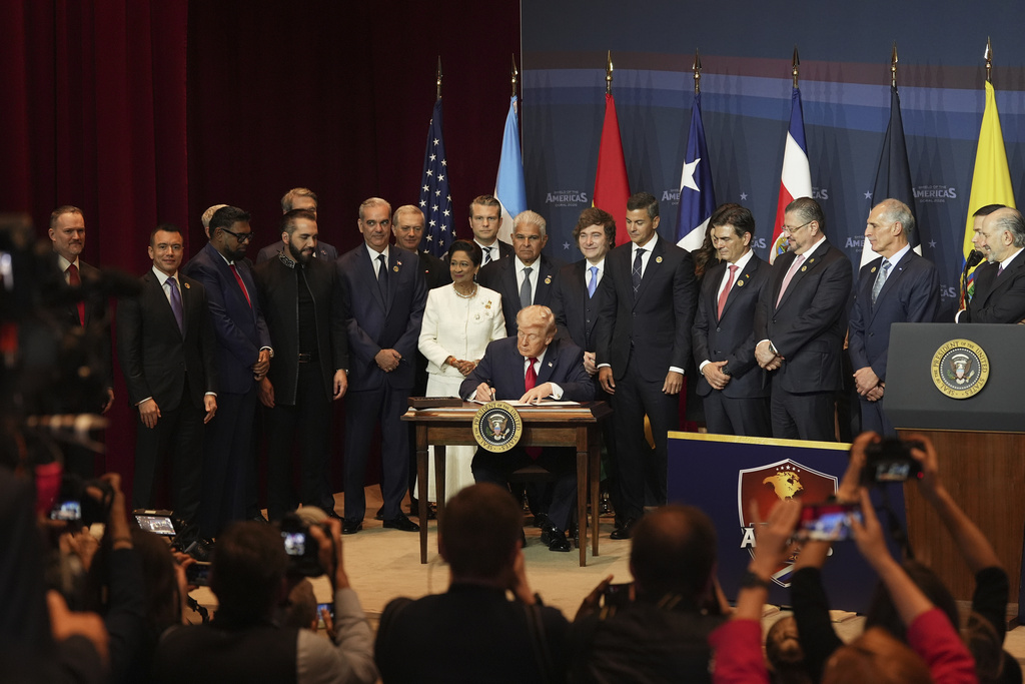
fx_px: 2563
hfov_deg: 22.6
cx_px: 512
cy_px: 342
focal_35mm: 90
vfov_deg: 15.2
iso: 3200
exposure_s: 1/523
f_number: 3.5
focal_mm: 90
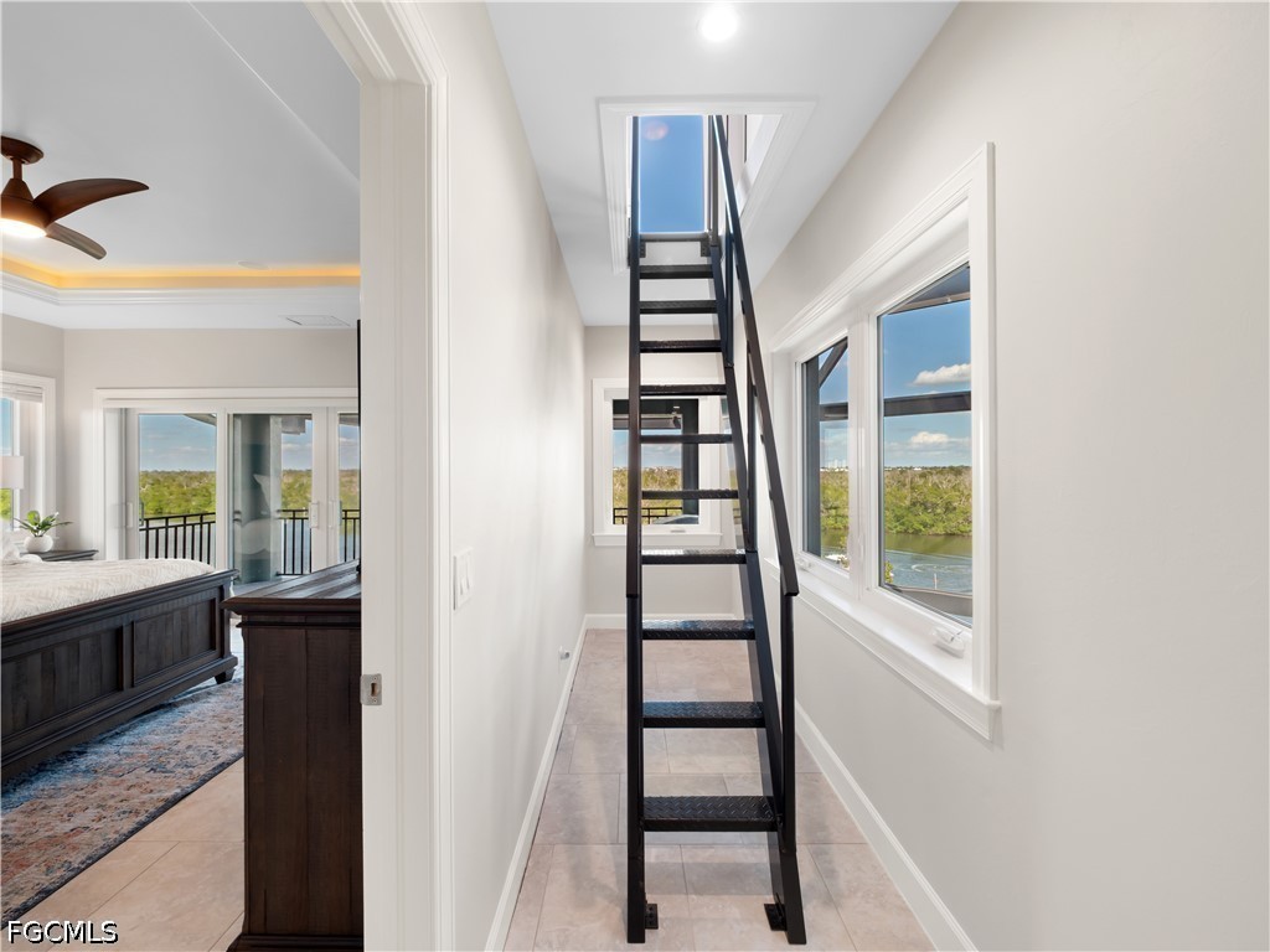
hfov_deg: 102.1
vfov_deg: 85.7
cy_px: 476
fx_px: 514
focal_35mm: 14
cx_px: 635
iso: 200
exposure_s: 1/5
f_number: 7.1
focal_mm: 7
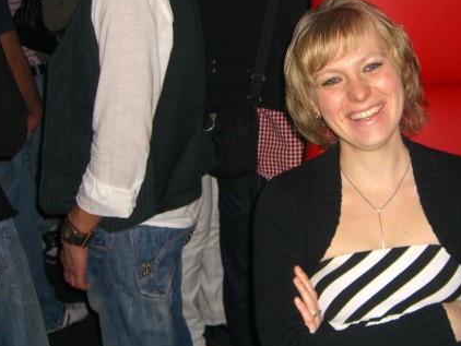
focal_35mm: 54
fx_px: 720
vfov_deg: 27.0
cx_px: 321
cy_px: 128
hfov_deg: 35.1
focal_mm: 7.9
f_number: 2.8
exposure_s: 1/60
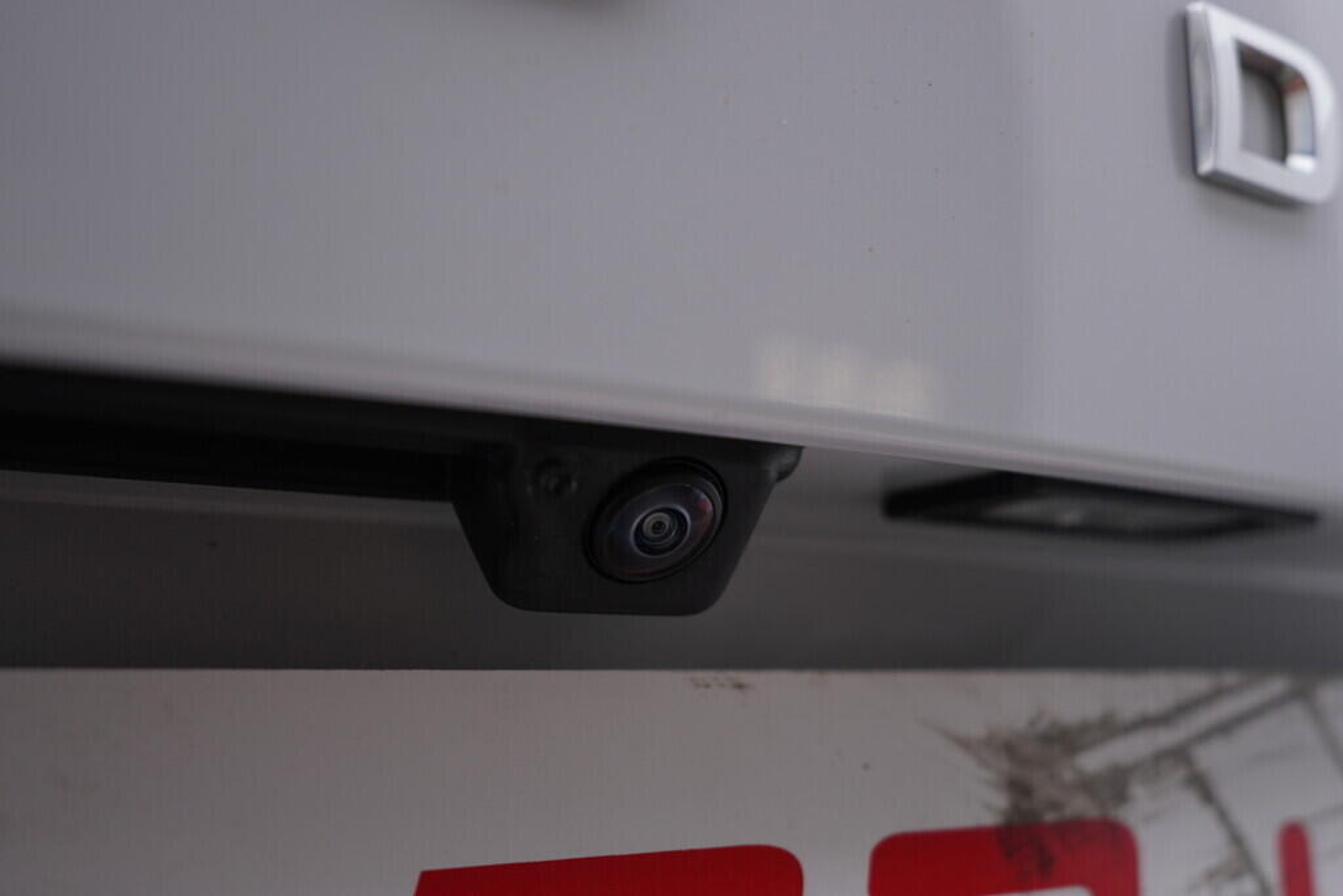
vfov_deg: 36.9
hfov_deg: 53.1
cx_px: 672
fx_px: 1343
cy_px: 448
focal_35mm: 36
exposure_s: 1/60
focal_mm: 24
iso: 125
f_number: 3.5
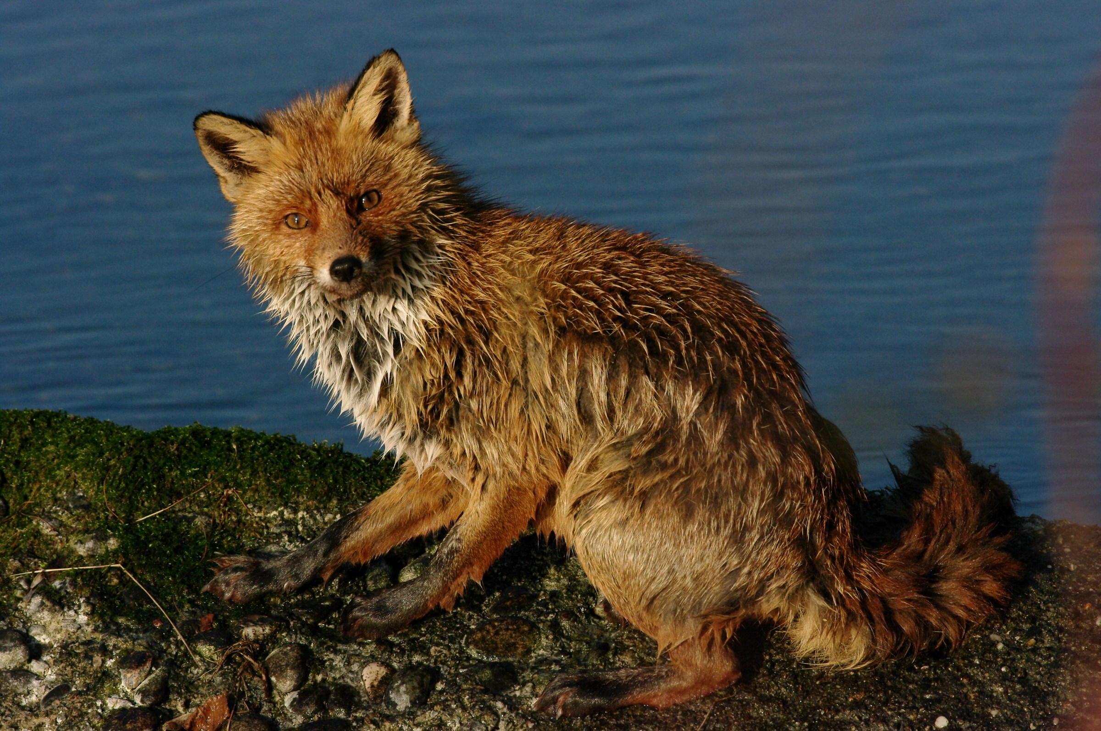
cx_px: 550
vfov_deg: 3.0
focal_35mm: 450
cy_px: 366
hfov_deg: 4.6
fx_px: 13746
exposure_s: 1/2000
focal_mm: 300
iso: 1600
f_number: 8
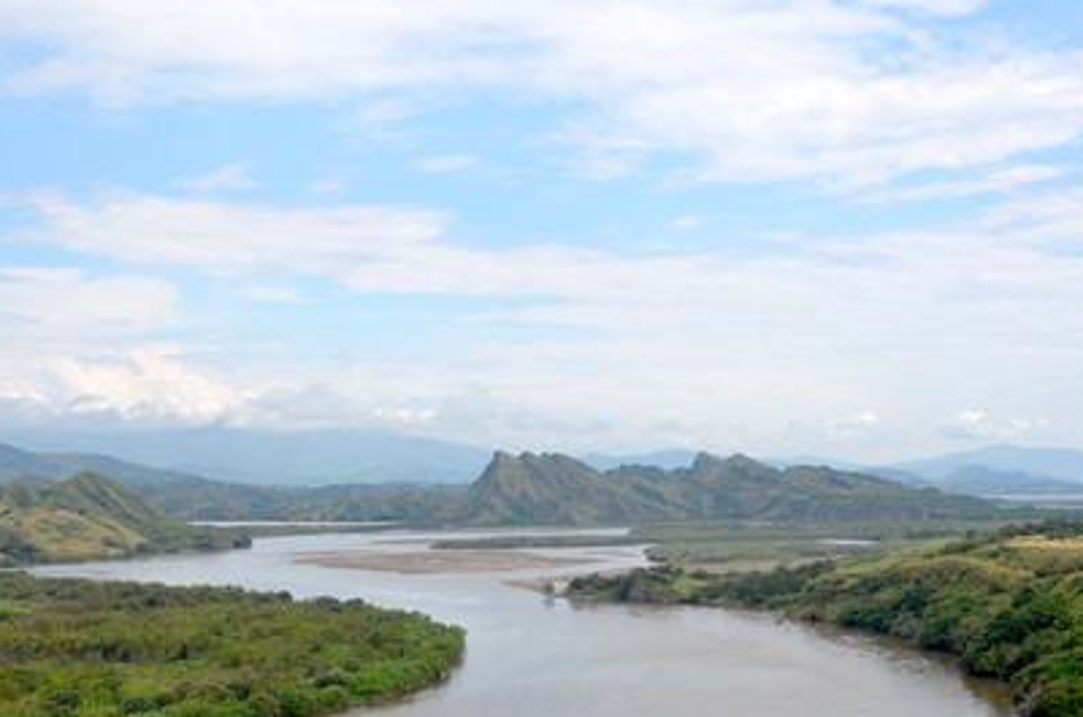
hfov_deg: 32.0
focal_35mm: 63
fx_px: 1891
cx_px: 544
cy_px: 502
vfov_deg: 21.4
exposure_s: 1/250
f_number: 8
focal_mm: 28
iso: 100
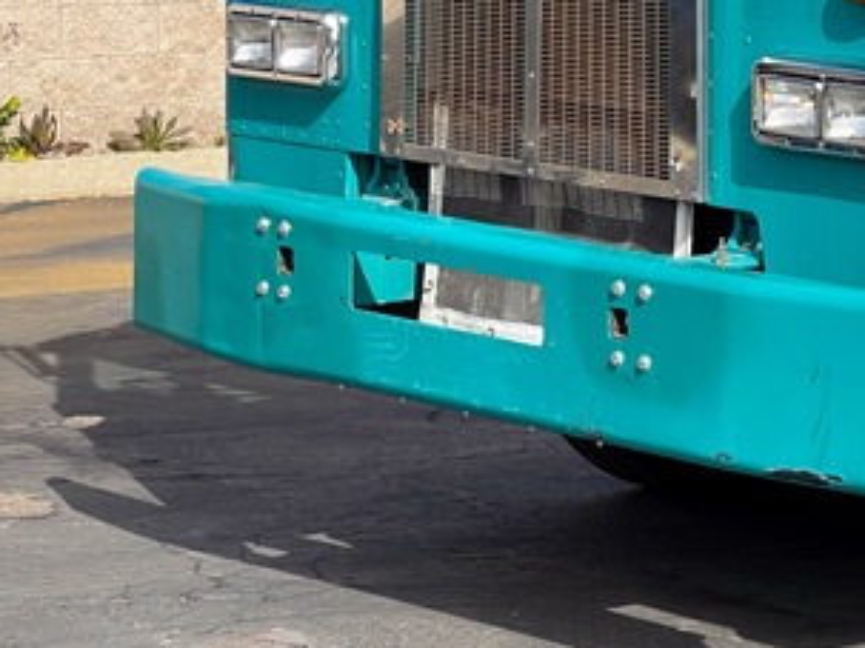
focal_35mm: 165
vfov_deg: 8.9
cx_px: 859
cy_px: -101
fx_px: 4121
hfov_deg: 11.9
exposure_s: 1/847
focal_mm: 7.5
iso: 20
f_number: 2.2
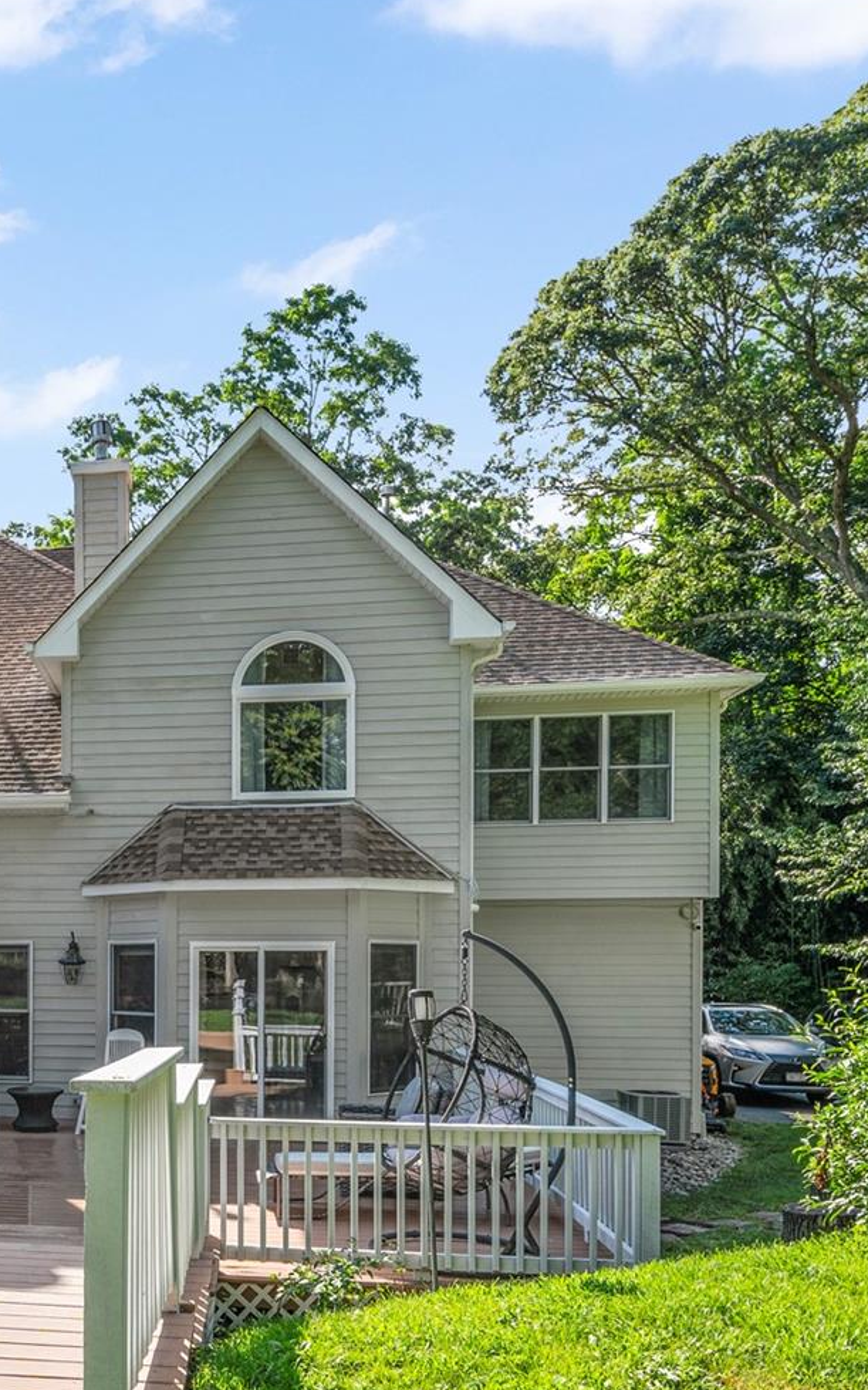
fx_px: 1212
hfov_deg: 35.9
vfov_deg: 58.0
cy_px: 954
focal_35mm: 32
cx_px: 16
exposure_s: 1/200
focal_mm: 15
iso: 100
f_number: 8
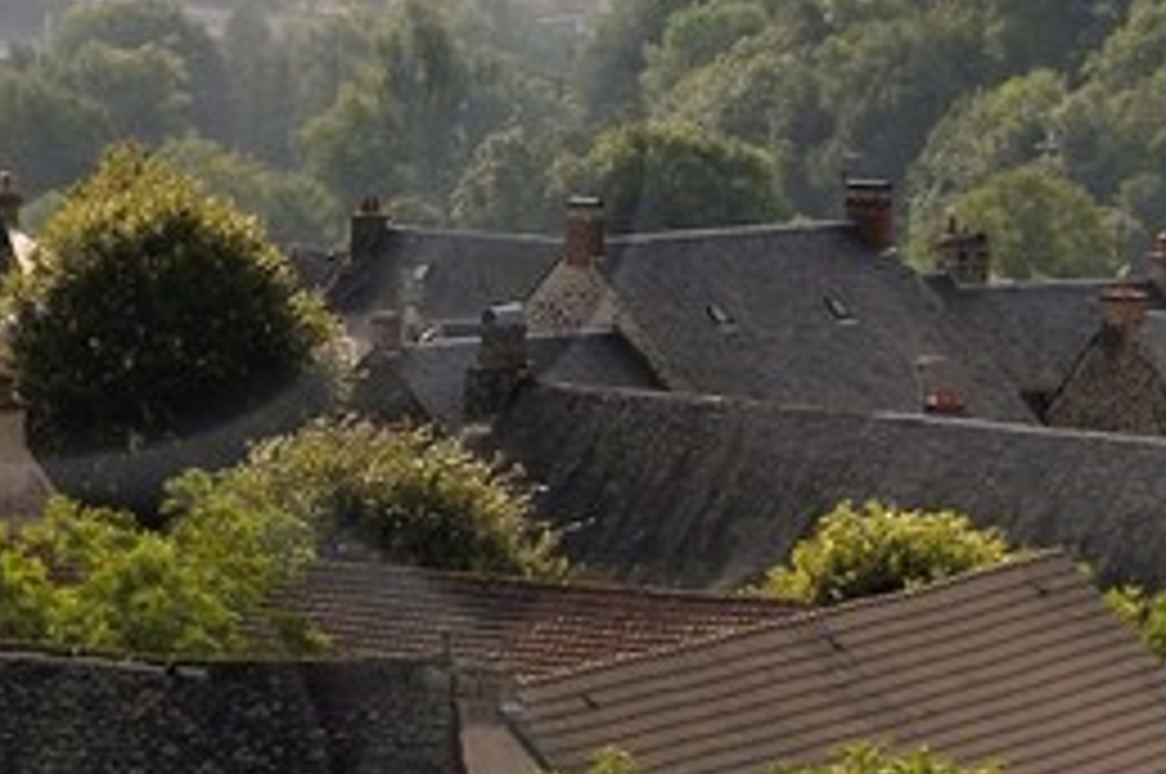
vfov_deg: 5.0
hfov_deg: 7.5
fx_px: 8799
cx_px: -437
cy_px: 518
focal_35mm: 272
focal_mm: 44
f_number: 14
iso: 200
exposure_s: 1/250
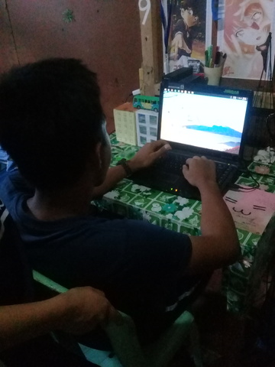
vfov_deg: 58.4
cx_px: 138
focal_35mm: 31
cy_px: 184
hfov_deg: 45.4
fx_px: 328
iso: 1250
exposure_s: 1/17
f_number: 2.2
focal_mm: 3.3
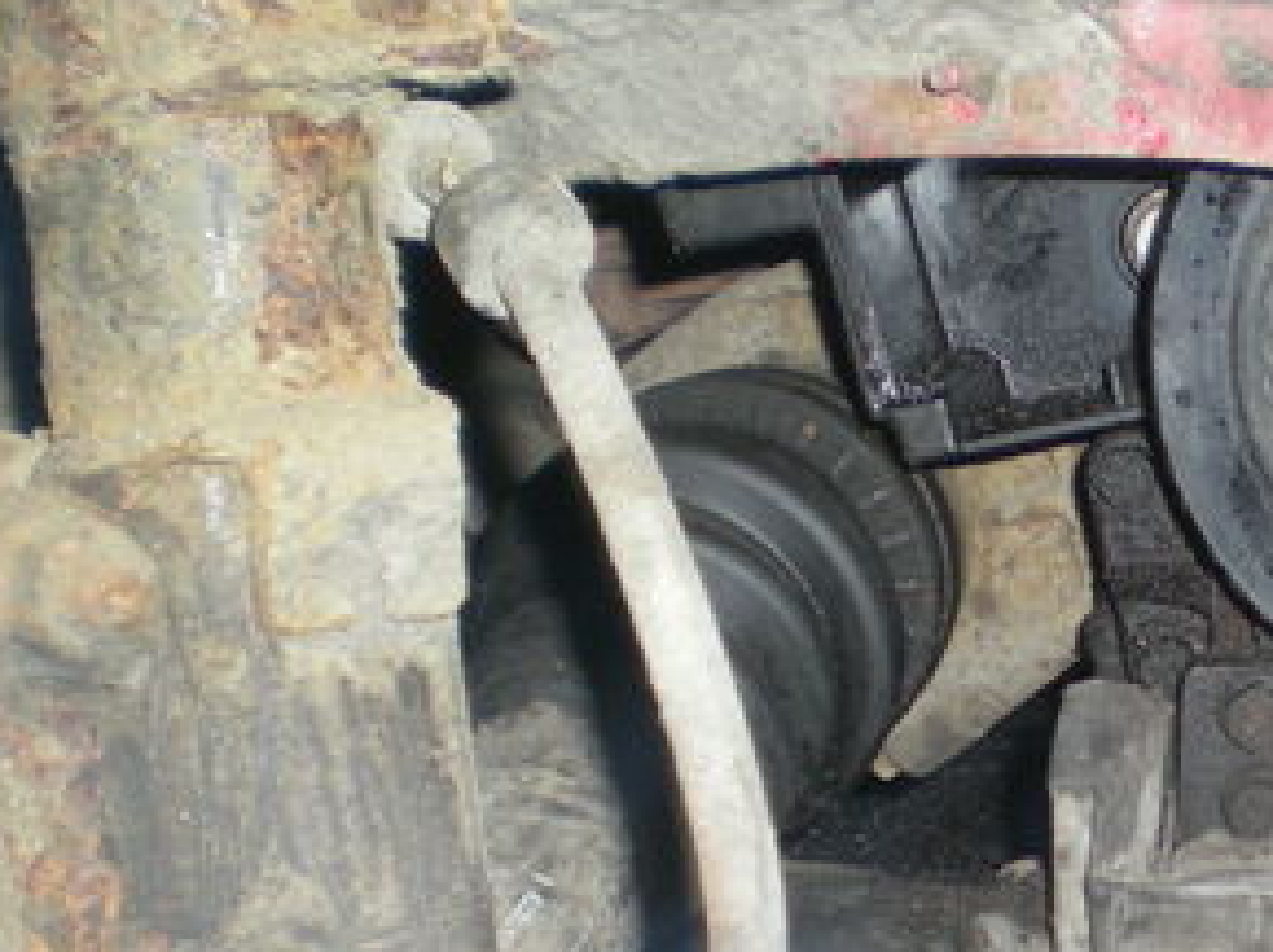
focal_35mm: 84
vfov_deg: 17.4
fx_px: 3087
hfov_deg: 22.4
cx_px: 1295
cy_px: 790
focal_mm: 6.3
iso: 50
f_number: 3.1
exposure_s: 1/60
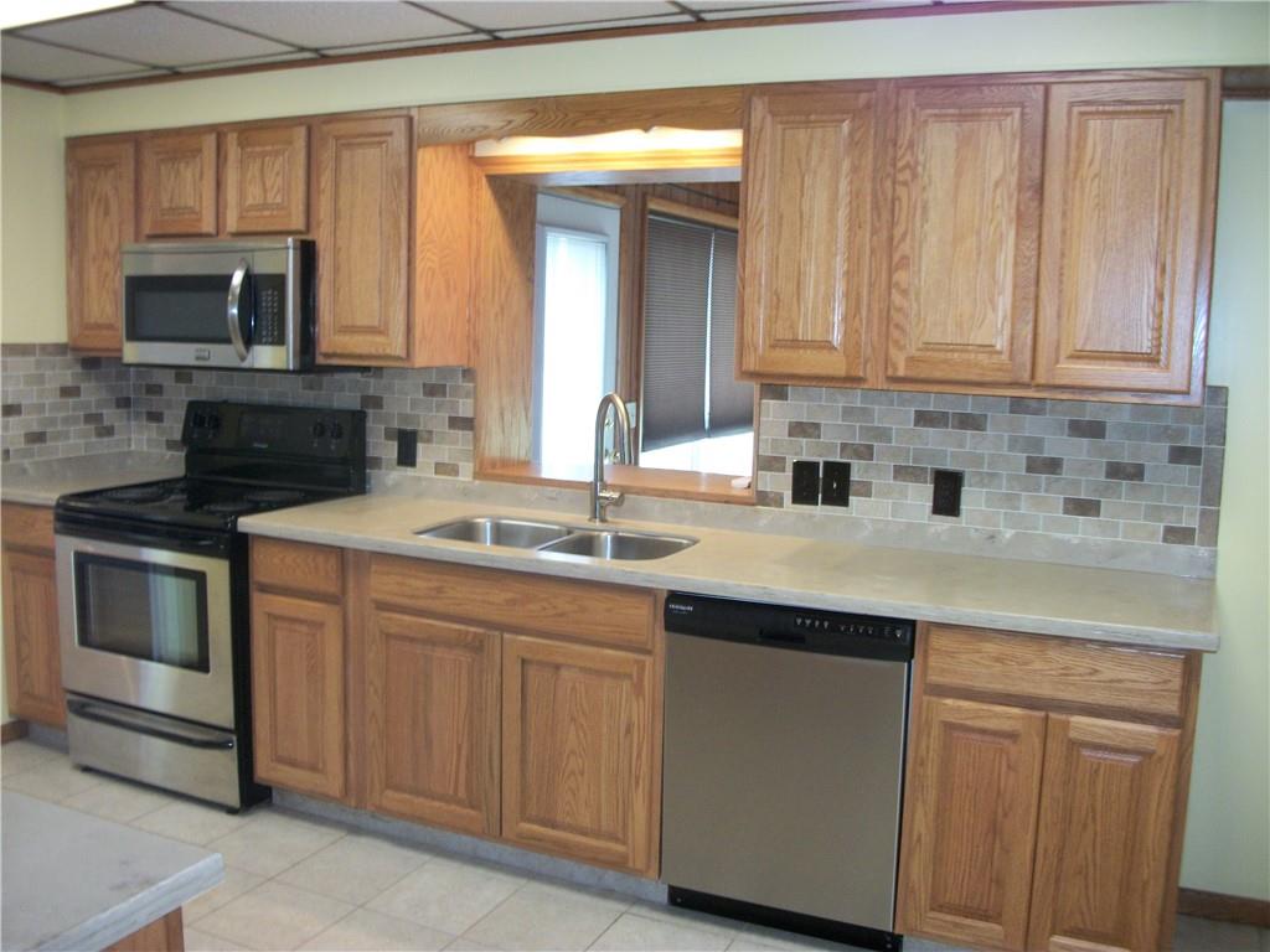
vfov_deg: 44.2
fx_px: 1174
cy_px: 476
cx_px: 635
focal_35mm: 32
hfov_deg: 56.8
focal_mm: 5.7
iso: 160
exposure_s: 1/30
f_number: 2.9
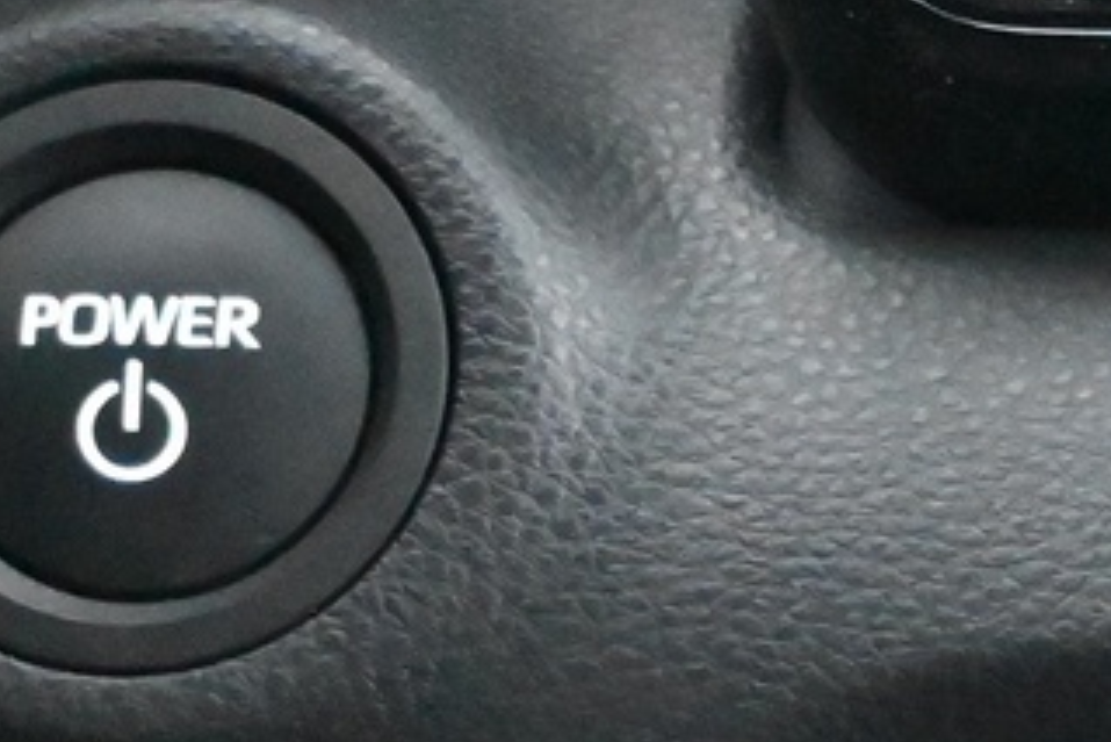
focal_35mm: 191
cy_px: 1150
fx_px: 5883
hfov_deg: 9.7
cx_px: 2584
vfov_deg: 7.1
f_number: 4.2
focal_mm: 25
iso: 12800
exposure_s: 1/10
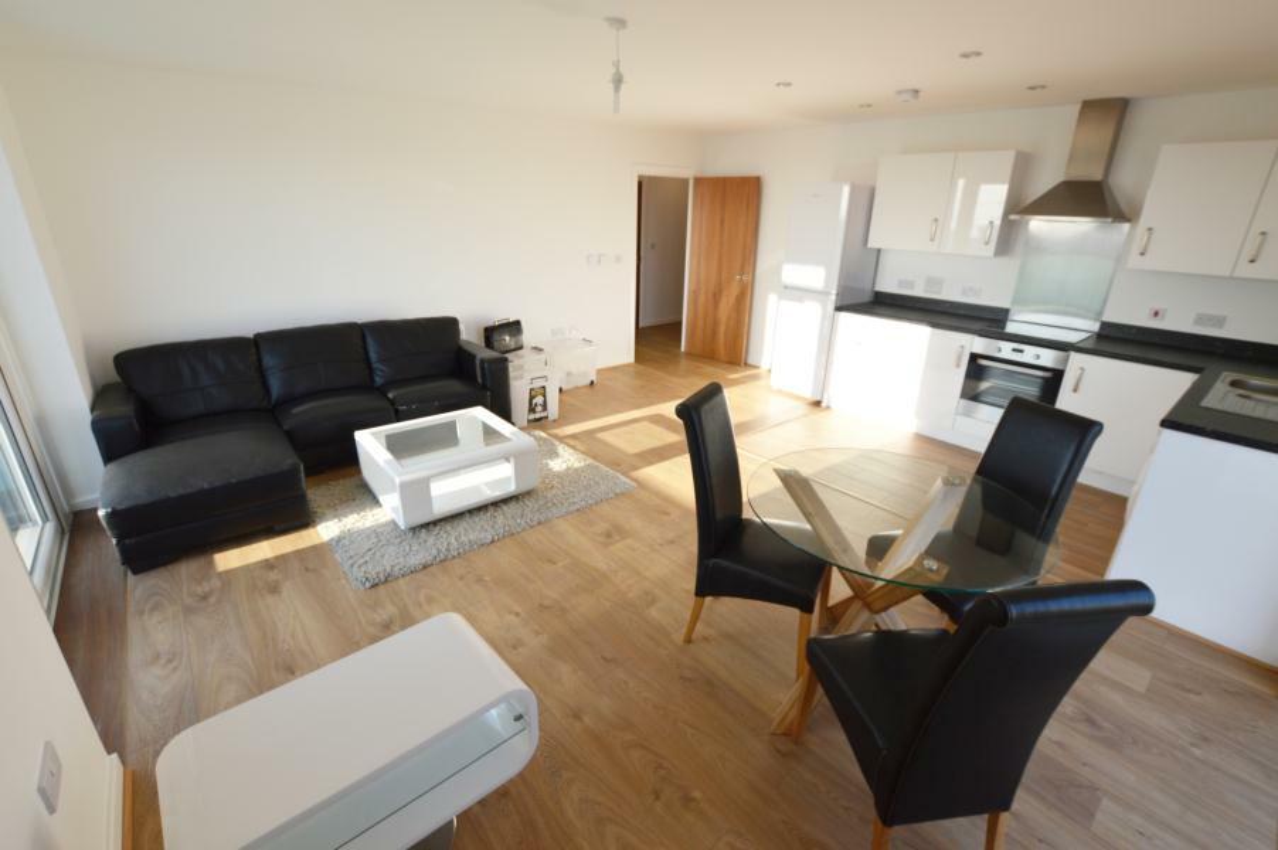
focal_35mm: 15
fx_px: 532
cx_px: 639
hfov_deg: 100.4
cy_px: 425
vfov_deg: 77.2
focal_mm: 10
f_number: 6.3
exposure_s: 1/100
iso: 100
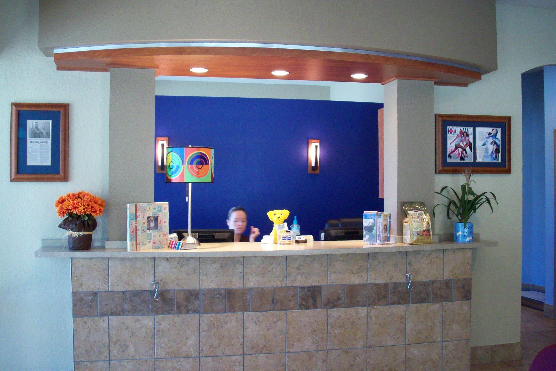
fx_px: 602
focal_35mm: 39
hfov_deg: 49.6
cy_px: 182
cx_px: 276
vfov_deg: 34.2
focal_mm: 6.2
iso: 160
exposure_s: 1/16.3
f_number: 2.8
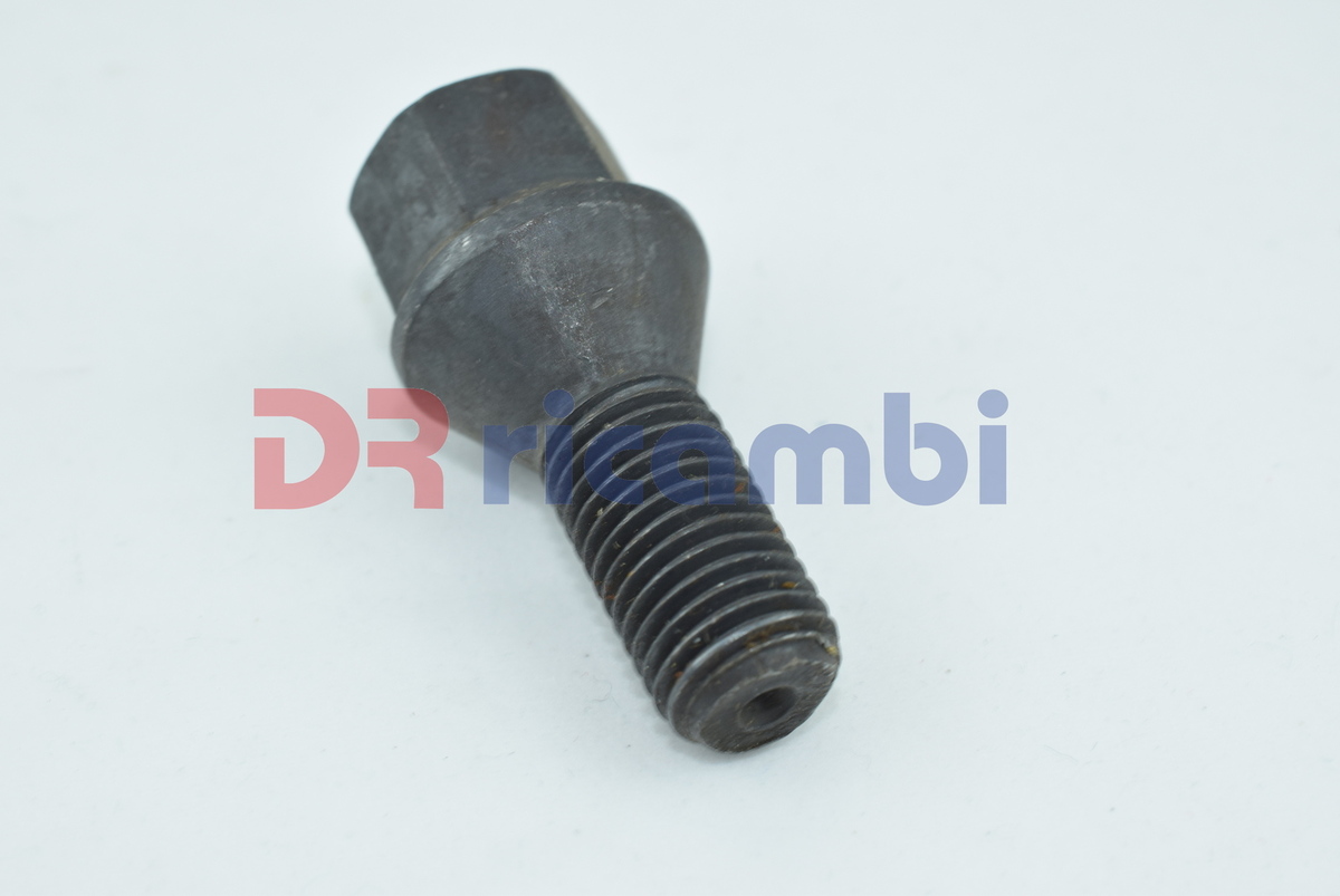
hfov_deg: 33.4
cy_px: 448
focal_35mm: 60
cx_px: 670
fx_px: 2236
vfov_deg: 22.7
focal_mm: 40
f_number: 11
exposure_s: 1/80
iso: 250
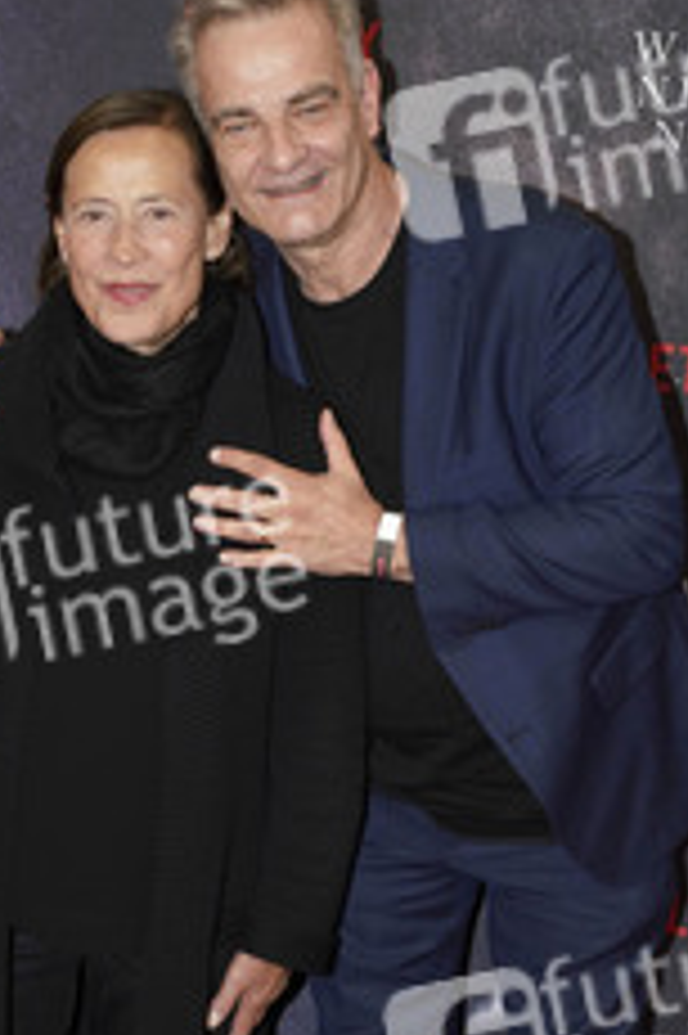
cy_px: 810
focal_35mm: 87
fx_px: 2498
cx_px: 207
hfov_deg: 15.6
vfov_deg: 23.1
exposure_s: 1/160
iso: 320
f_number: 5.6
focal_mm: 50
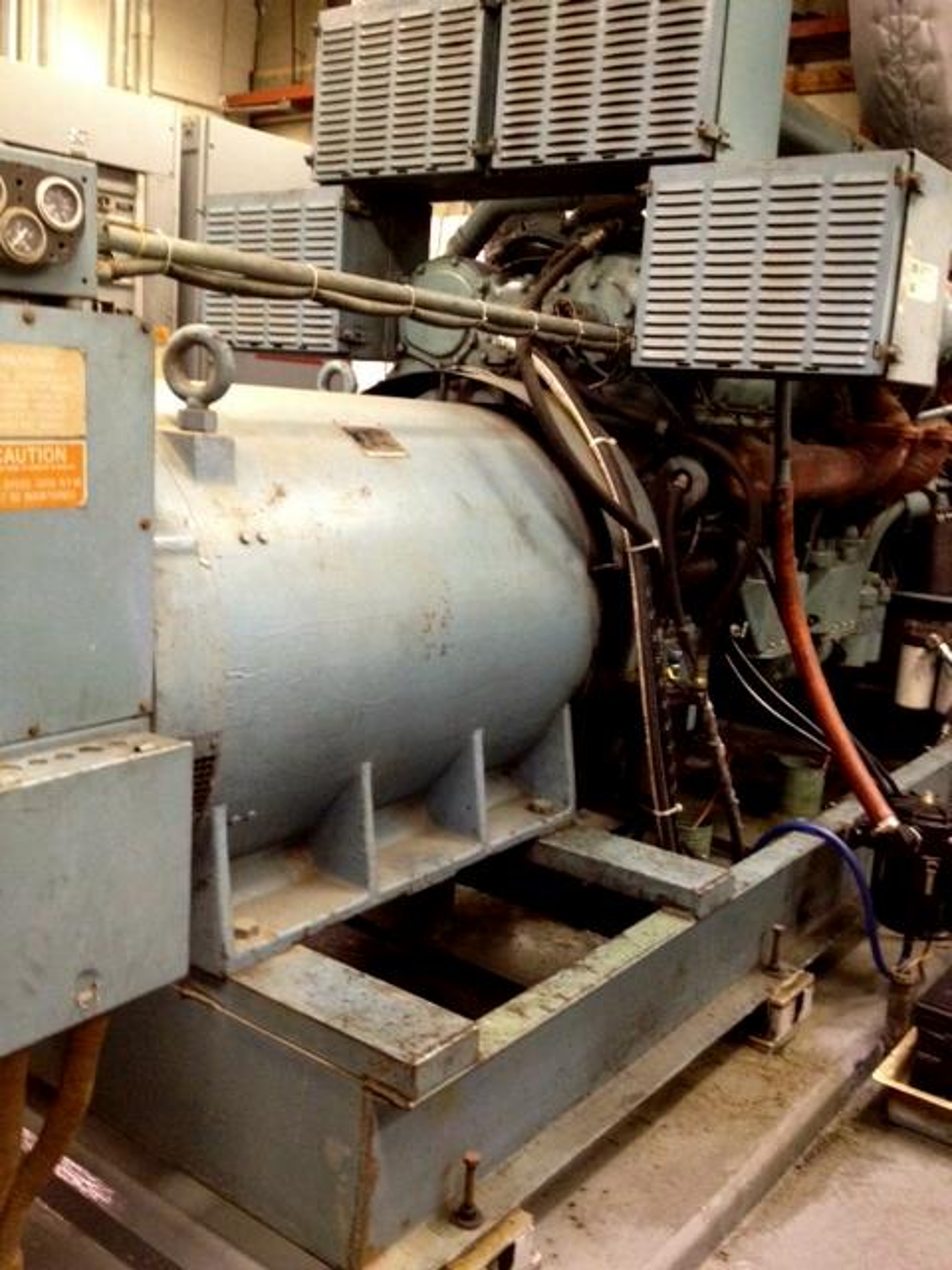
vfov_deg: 52.6
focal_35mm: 35
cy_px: 635
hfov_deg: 40.7
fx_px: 1283
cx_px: 476
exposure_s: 1/15
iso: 500
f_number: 2.4
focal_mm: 4.28
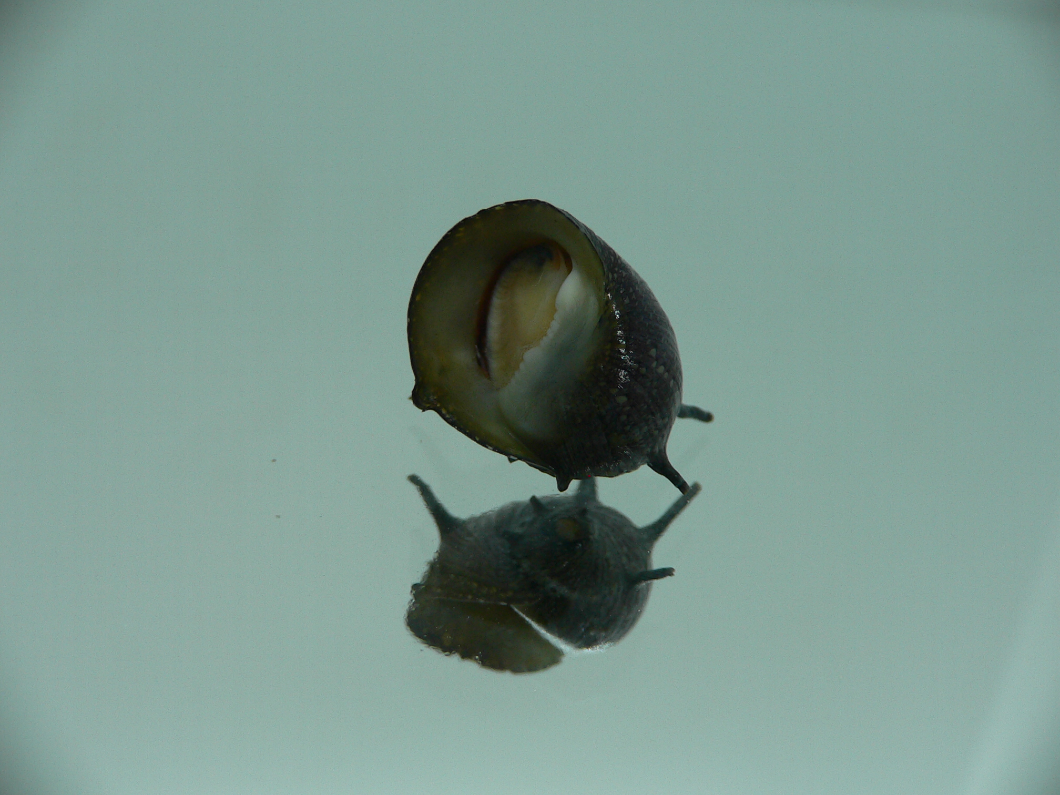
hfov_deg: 52.6
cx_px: 530
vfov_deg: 40.7
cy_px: 398
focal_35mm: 35
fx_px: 1072
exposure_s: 1/80
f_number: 2.8
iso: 80
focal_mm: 4.6
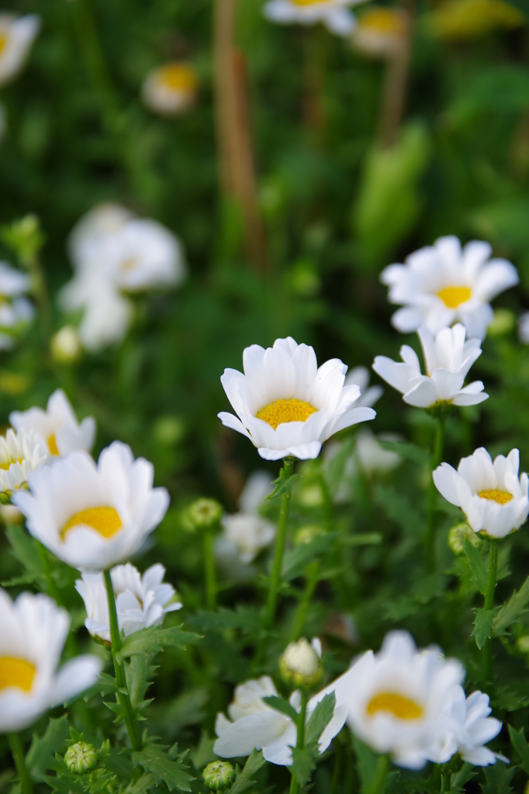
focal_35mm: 105
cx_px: 264
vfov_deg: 19.5
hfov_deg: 13.0
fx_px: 2316
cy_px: 397
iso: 100
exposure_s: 1/125
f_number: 4
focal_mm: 70
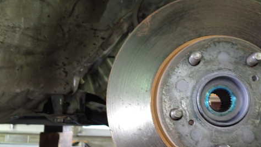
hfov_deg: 49.3
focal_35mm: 41
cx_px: 143
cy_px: 105
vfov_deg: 28.7
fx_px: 284
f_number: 2.3
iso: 640
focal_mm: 5.4
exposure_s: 1/30
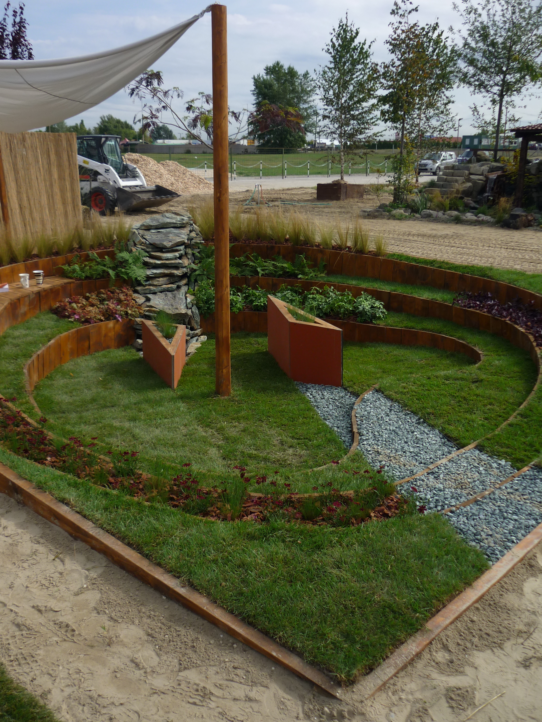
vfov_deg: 55.4
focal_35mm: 33
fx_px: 689
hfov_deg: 42.9
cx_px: 271
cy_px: 361
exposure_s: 1/200
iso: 80
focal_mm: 5.5
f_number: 8
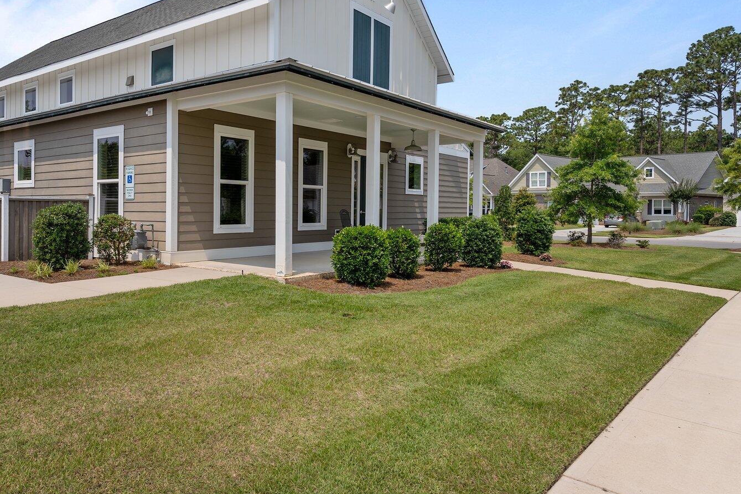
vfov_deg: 48.8
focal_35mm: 26
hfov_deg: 68.6
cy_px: 168
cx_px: 292
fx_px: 535
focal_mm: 17
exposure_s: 1/400
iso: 125
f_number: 8
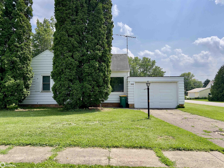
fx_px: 168
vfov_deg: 53.1
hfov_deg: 67.3
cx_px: 112
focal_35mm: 26
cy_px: 84
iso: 50
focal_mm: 5.7
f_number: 1.5
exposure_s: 1/4444
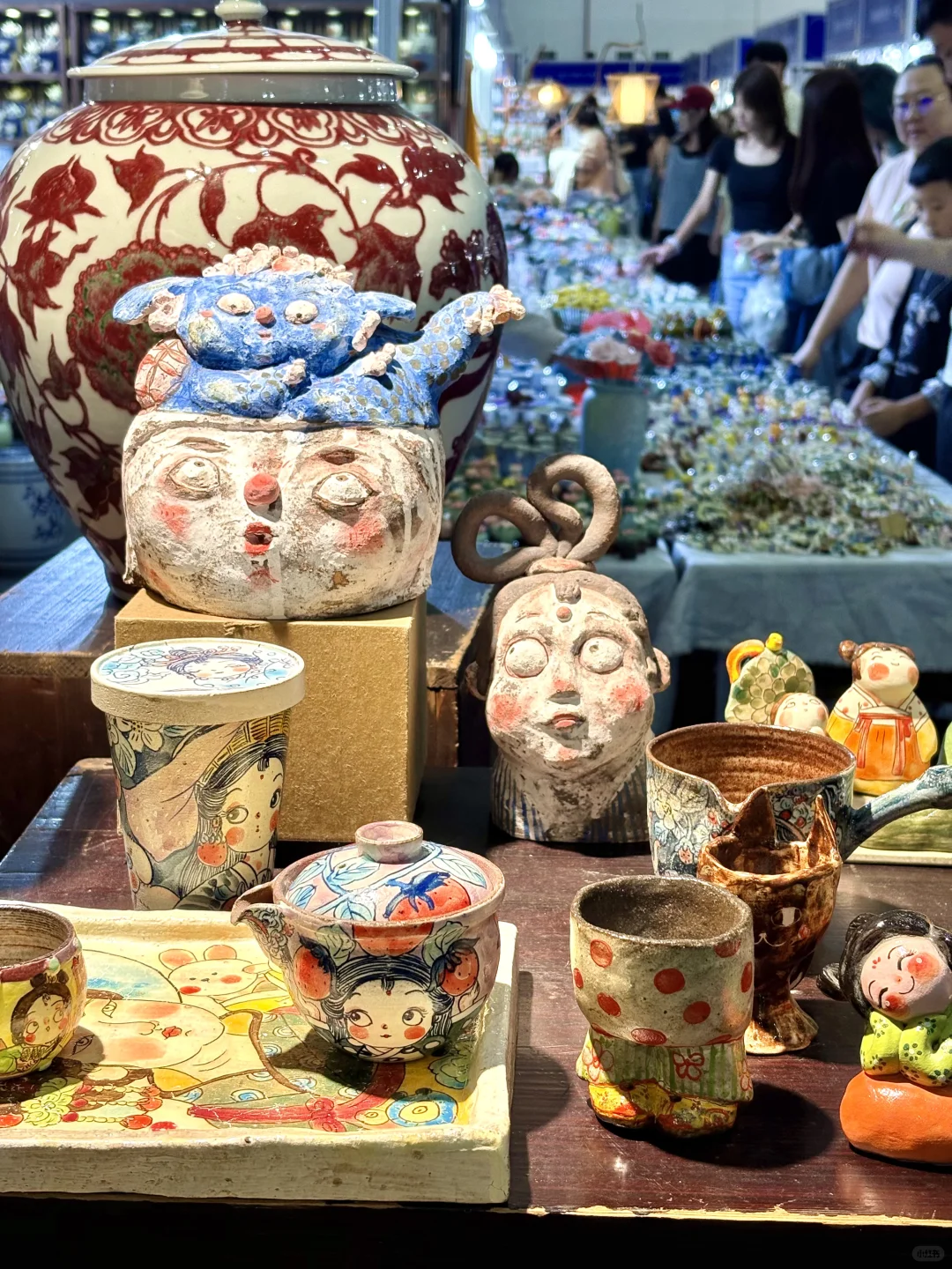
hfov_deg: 28.0
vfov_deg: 36.8
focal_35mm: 52
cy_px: 634
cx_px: 476
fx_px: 1907
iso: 25
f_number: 1.6
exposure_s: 1/114
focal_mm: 5.96
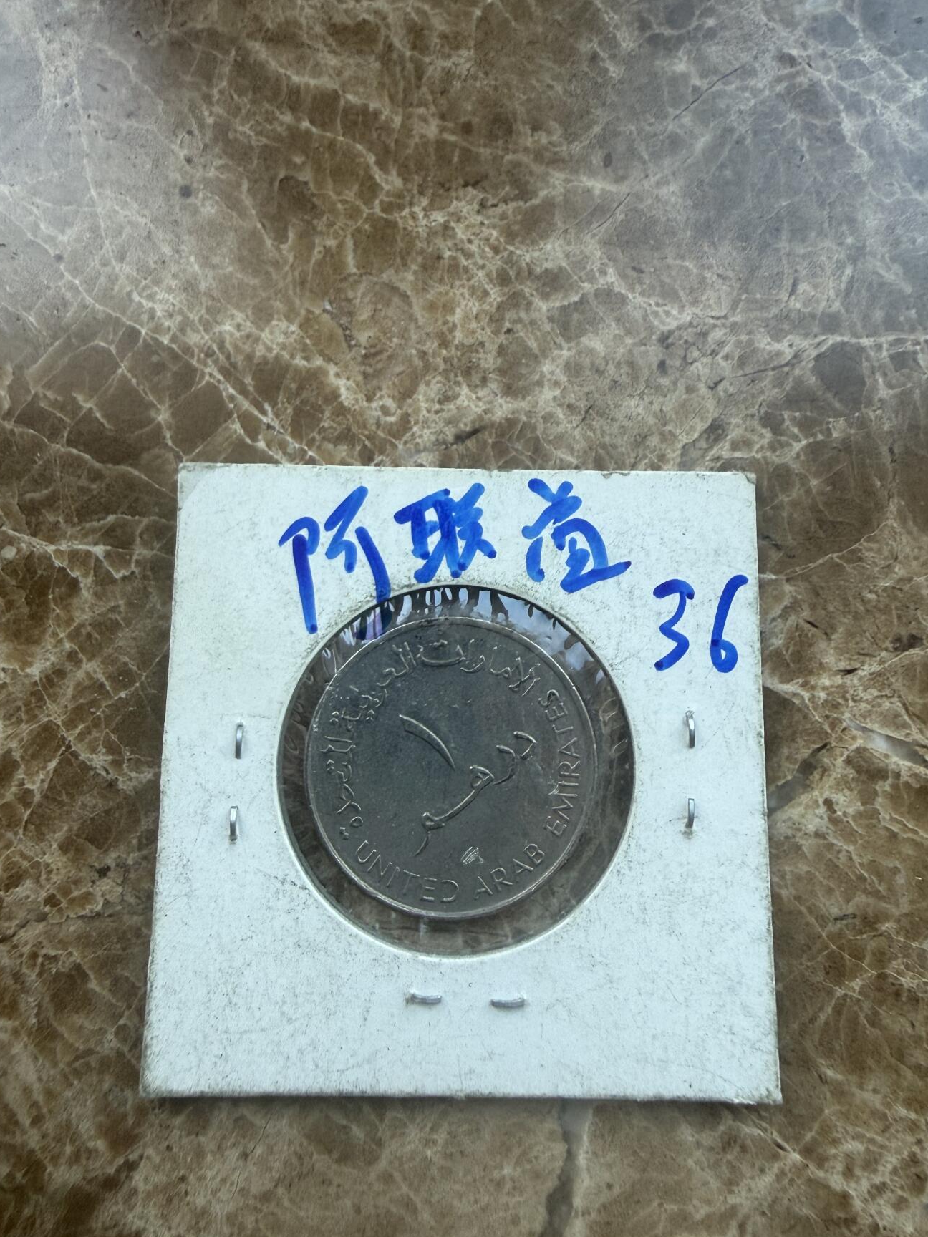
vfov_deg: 69.4
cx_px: 463
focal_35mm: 25
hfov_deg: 54.9
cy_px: 641
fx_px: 894
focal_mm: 2.22
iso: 100
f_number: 2.2
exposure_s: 1/99
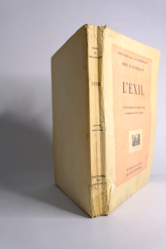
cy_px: 124
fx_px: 221
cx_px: 83
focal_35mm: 32
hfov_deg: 41.1
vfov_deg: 58.7
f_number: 3.5
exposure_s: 1/100
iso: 2500
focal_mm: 21.5
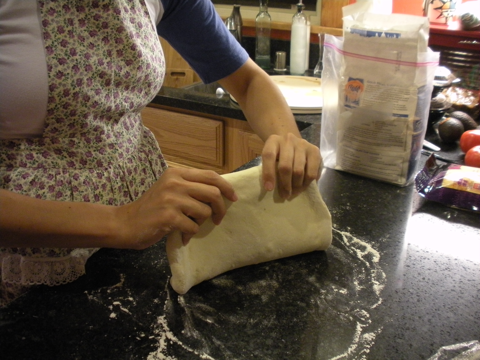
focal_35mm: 35
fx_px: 485
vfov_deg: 40.7
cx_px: 240
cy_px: 180
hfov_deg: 52.6
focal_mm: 6.3
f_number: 3.5
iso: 400
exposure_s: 1/12
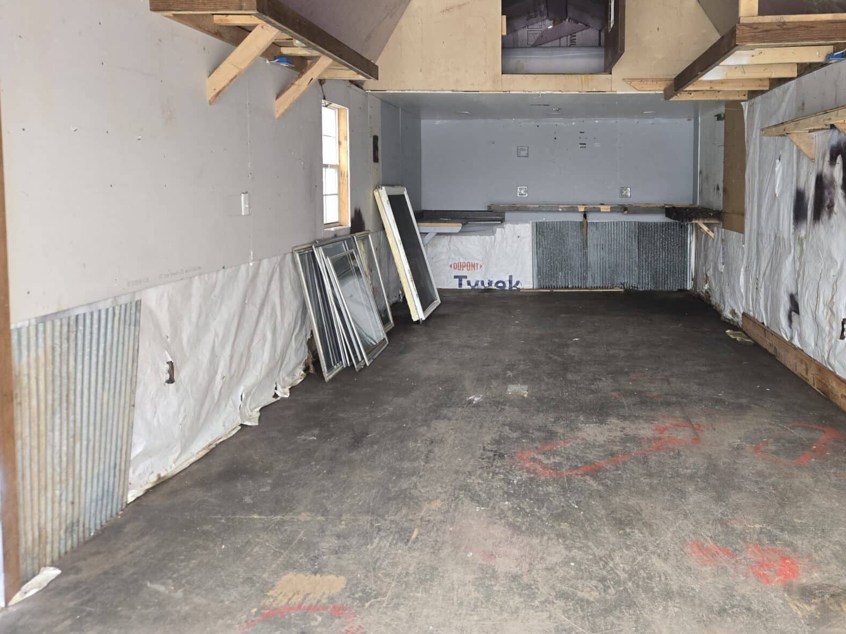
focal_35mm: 30
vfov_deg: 46.3
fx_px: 733
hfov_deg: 59.1
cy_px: 231
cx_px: 538
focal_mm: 5.4
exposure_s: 1/120
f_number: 1.8
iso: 200
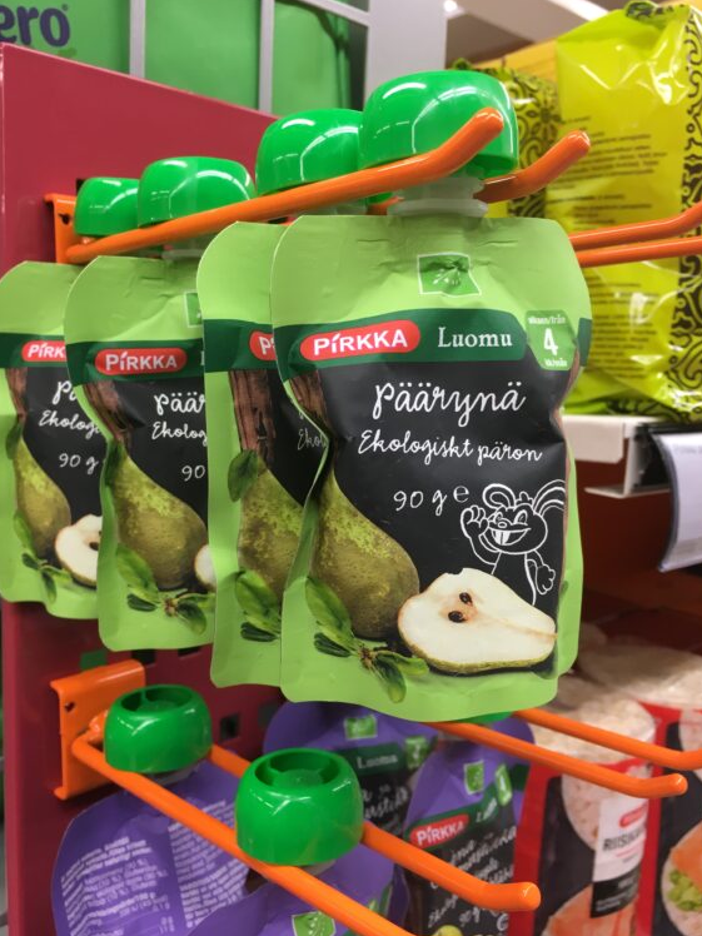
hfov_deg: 45.4
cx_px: 333
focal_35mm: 31
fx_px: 838
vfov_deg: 58.3
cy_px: 458
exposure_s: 1/33
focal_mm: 4.15
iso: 25
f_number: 2.2
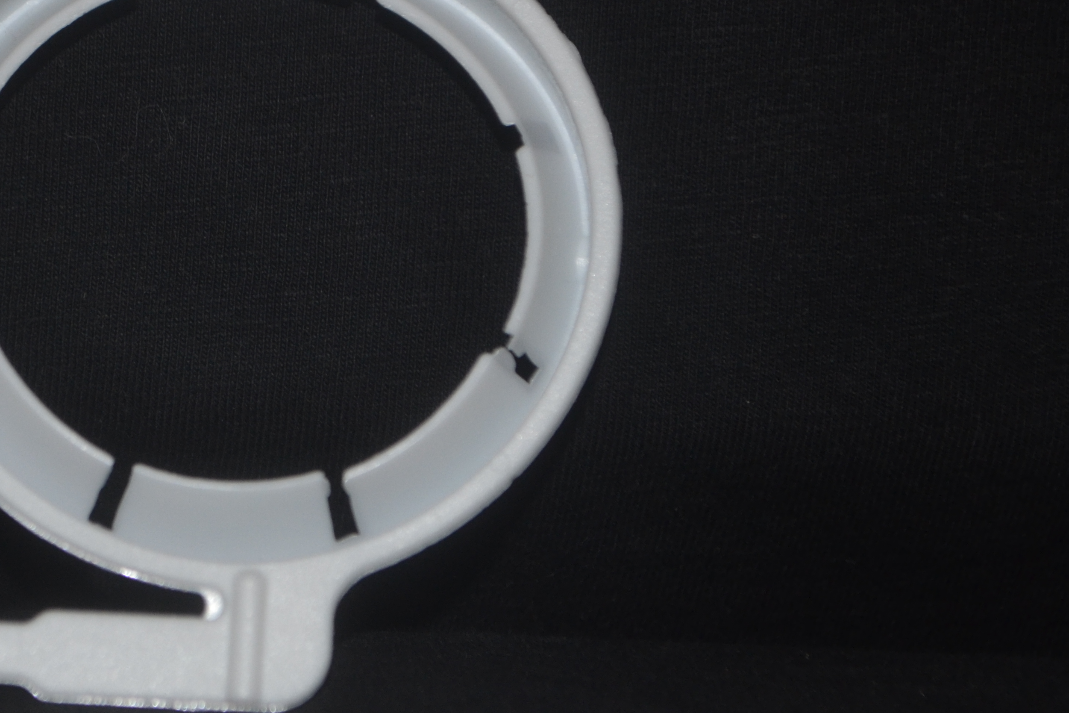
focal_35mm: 152
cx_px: 222
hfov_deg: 13.5
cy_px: 258
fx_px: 4511
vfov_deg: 9.0
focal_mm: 55
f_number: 5.6
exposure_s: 1/60
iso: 800
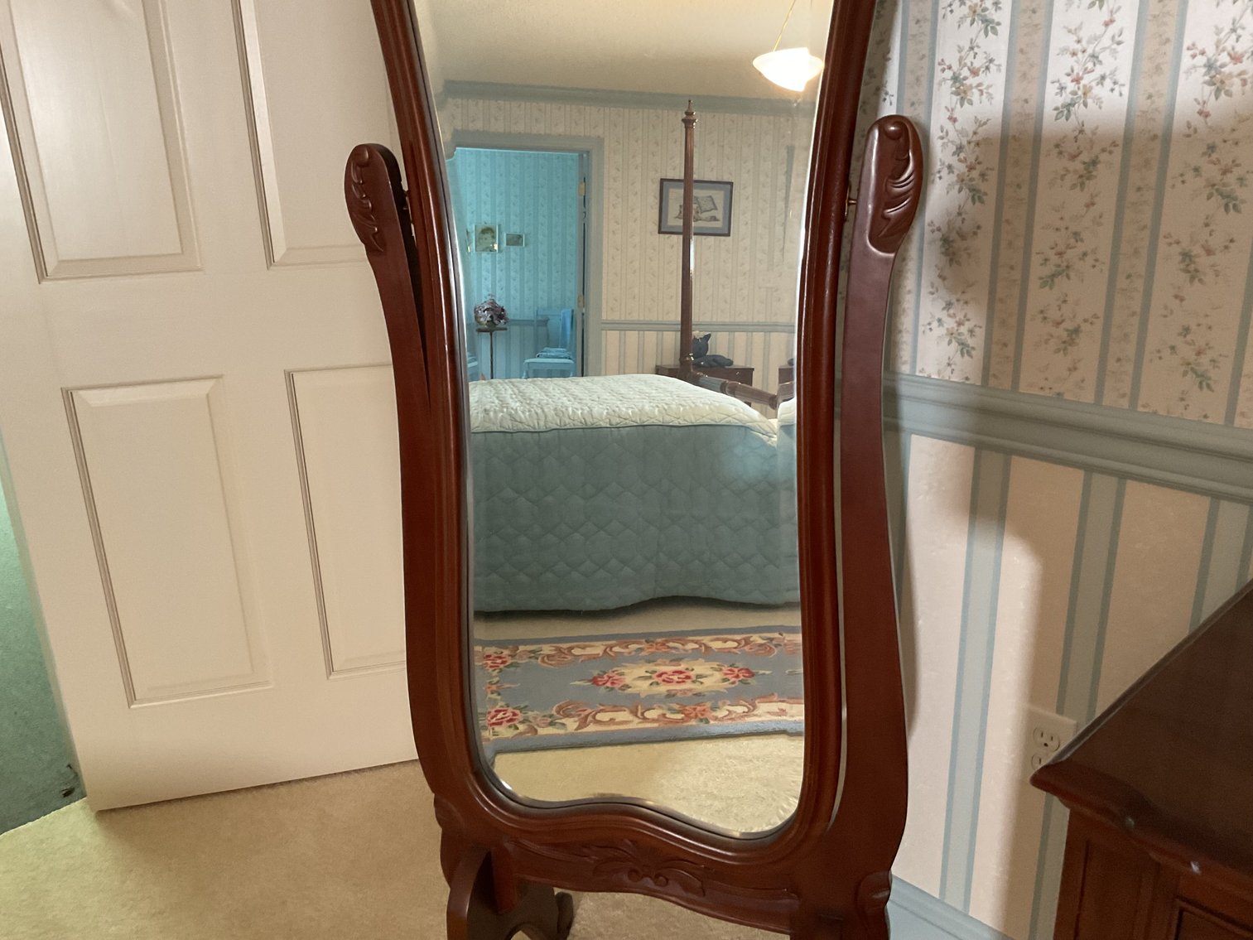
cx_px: 626
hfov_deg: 61.7
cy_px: 470
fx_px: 1050
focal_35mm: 29
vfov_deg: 48.2
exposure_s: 1/40
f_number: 1.8
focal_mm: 3
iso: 250
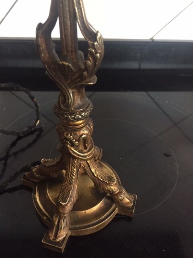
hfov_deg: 48.2
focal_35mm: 29
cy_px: 129
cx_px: 96
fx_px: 216
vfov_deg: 61.7
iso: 250
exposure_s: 1/20
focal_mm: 4.15
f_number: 2.2
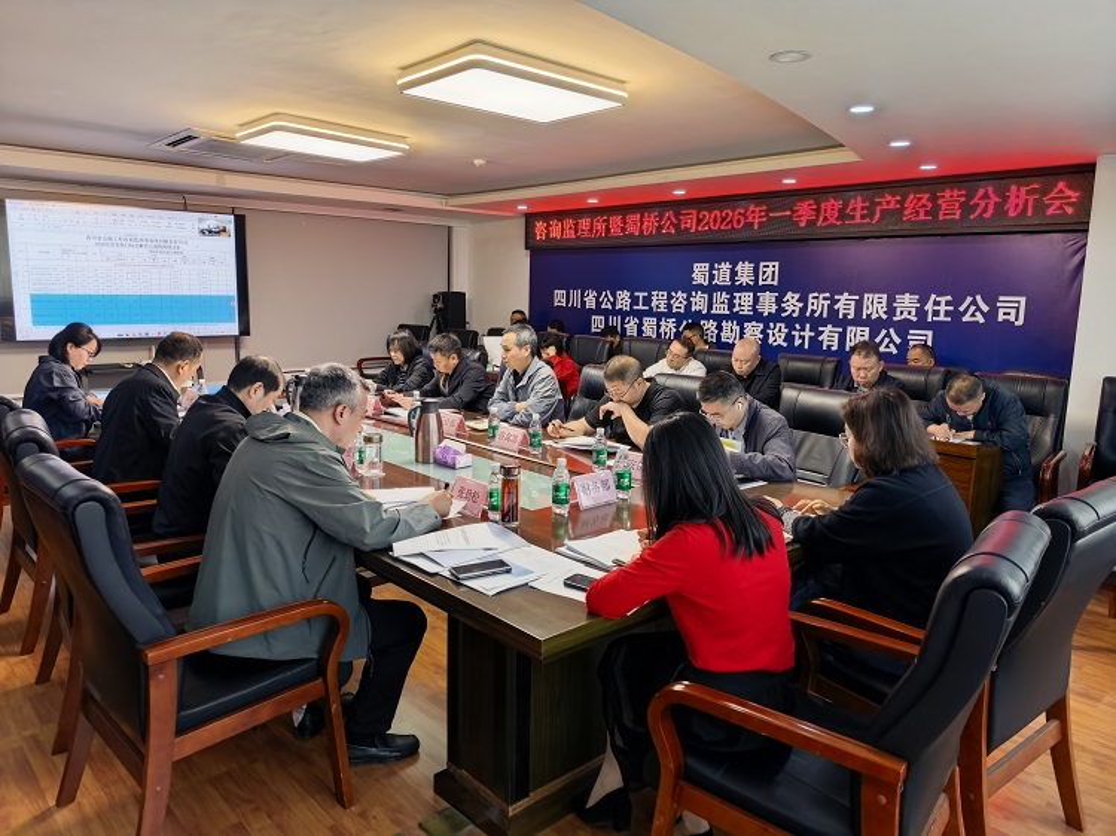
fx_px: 773
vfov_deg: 56.8
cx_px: 558
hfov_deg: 71.6
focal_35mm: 24
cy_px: 418
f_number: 1.4
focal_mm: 5.75
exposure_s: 1/100
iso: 80
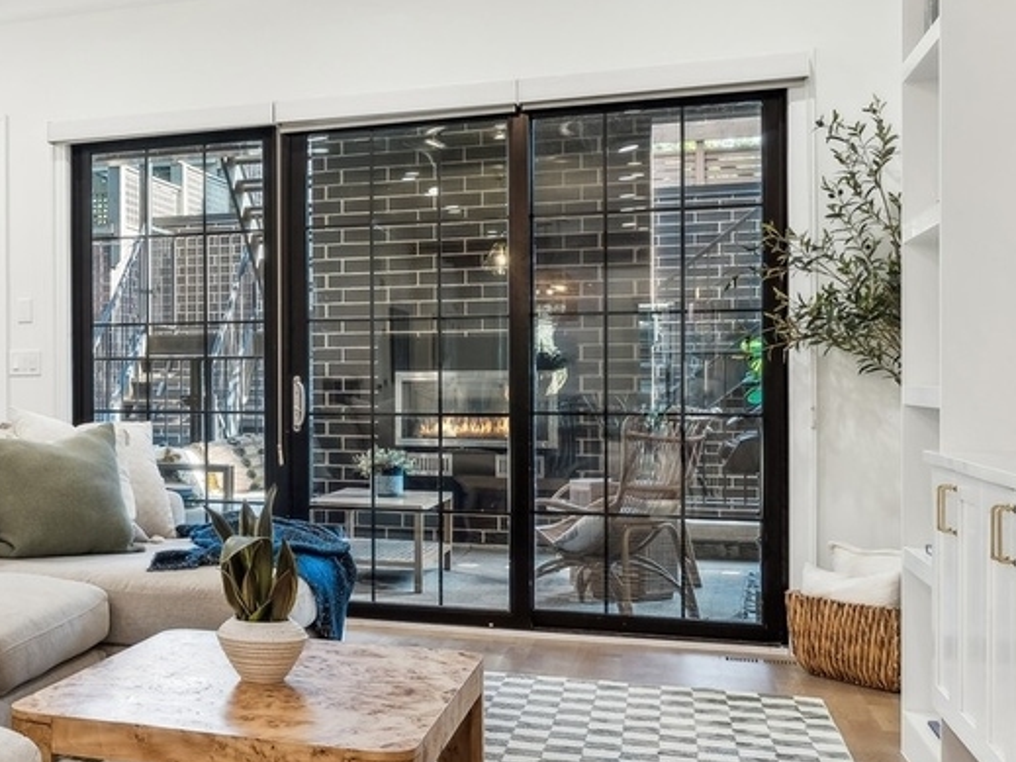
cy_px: 435
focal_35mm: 48
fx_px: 1409
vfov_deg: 30.2
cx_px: -125
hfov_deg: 33.9
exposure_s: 1/13
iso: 320
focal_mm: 16
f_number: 8
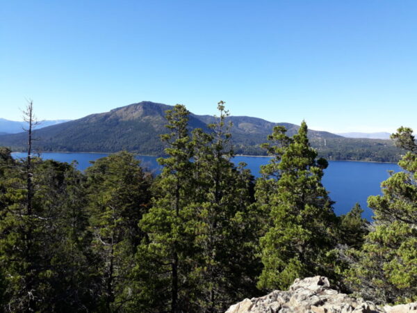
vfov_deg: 51.4
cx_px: 208
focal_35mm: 27
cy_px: 156
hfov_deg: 65.3
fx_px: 325
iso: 40
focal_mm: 3.6
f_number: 1.9
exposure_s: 1/772
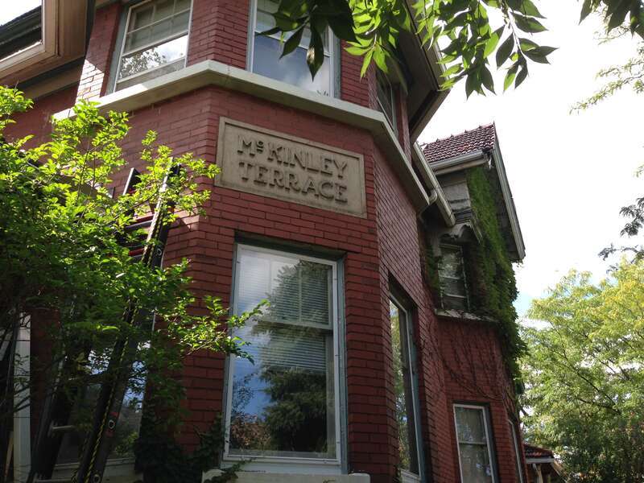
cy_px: 242
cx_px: 322
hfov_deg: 55.4
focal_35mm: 33
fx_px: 614
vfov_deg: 42.9
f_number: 2.4
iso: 50
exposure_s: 1/390
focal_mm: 4.12
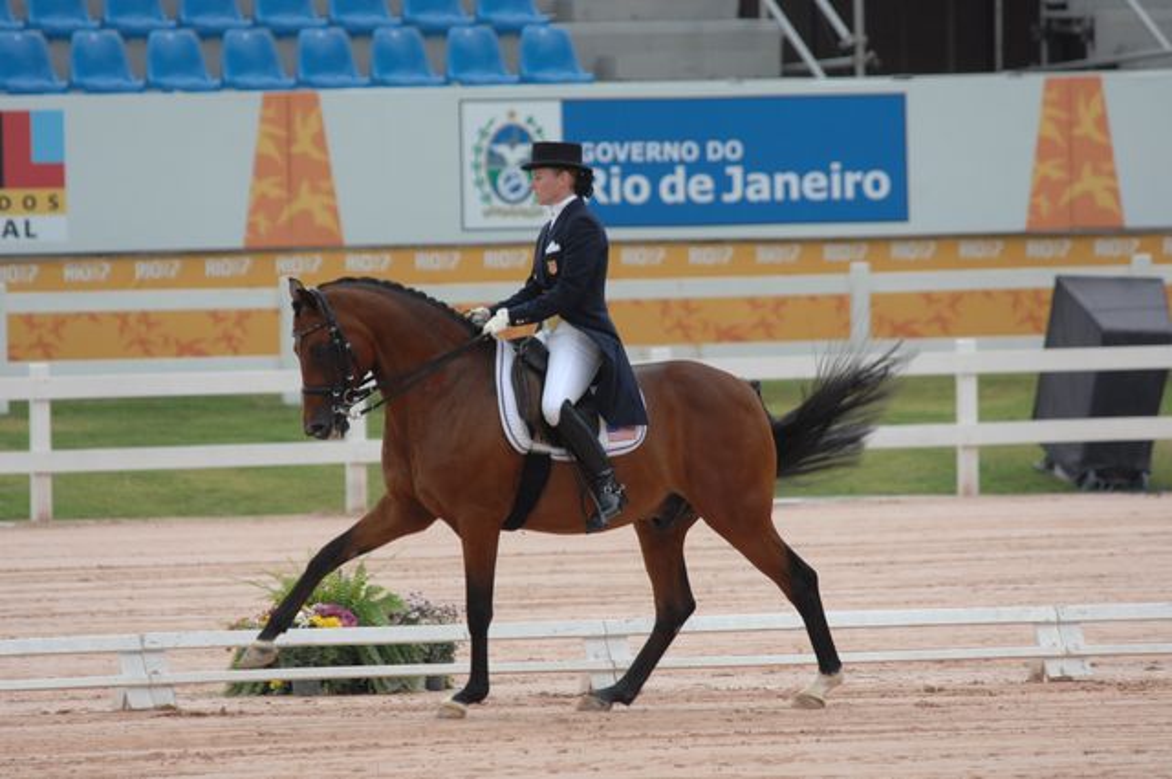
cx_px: 586
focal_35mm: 510
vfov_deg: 2.7
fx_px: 16582
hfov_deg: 4.0
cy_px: 390
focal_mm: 340
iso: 400
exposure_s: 1/500
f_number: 5.6
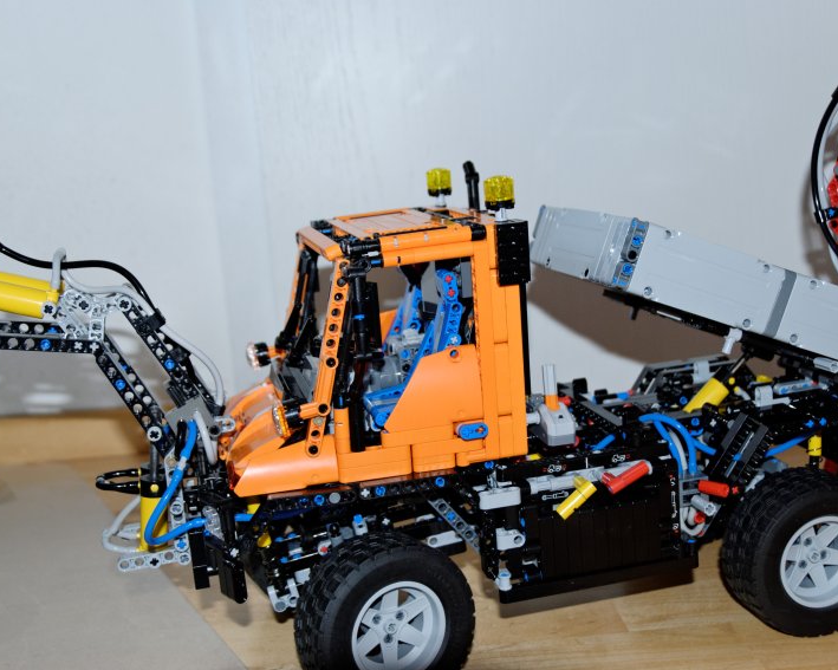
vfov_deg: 34.1
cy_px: 336
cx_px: 436
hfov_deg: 42.0
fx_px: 1091
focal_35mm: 44
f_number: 4
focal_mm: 26
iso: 200
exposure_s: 1/60
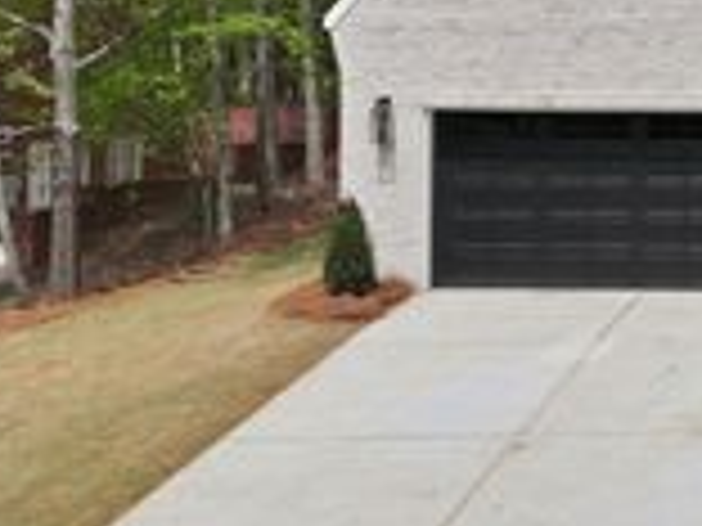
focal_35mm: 77
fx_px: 1562
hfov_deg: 22.0
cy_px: 88
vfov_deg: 18.9
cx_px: 981
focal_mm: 12.3
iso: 100
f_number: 5
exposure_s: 1/1600
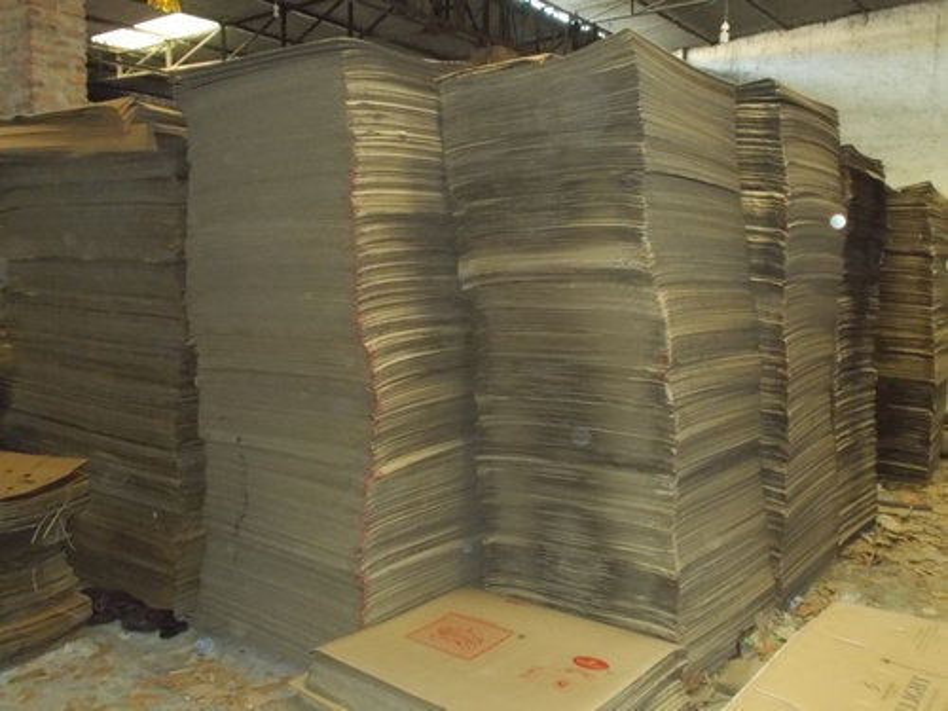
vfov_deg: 41.8
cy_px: 356
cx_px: 474
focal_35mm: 34
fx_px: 931
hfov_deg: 54.0
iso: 800
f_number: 3.6
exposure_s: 1/25
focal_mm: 6
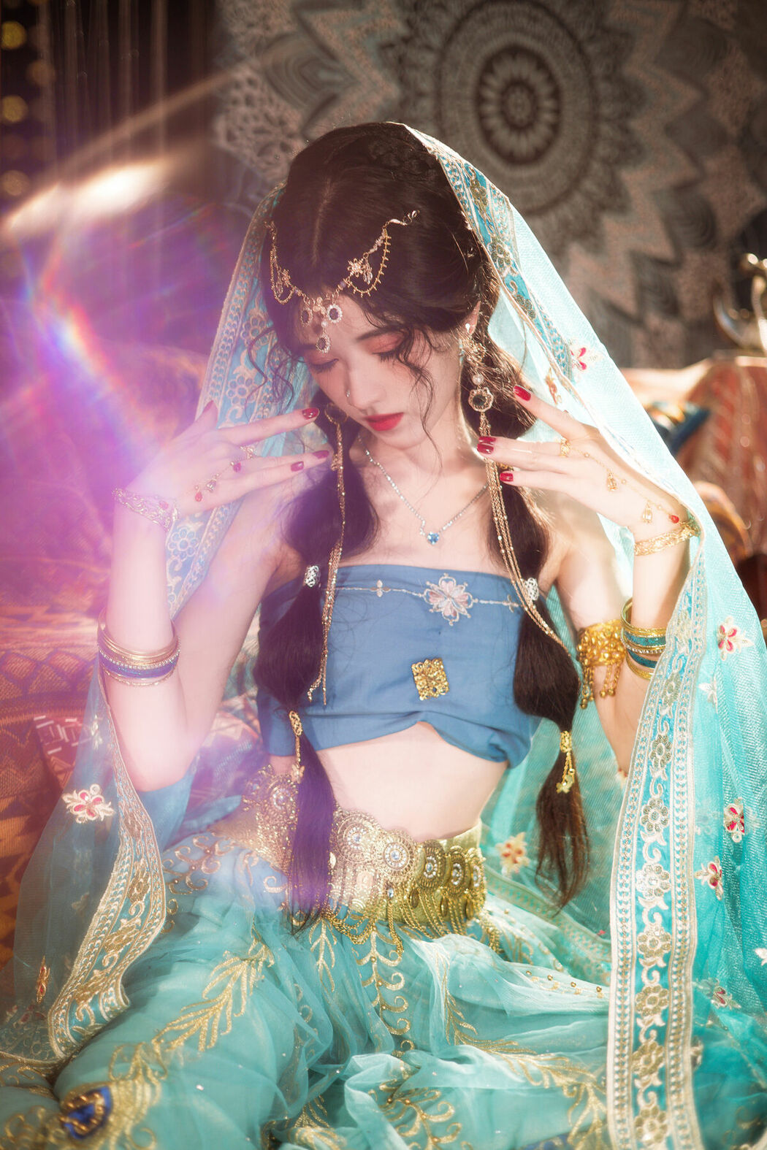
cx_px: 384
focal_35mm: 49
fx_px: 1566
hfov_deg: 27.5
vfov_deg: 40.3
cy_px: 575
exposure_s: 1/200
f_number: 2.2
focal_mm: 50
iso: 640
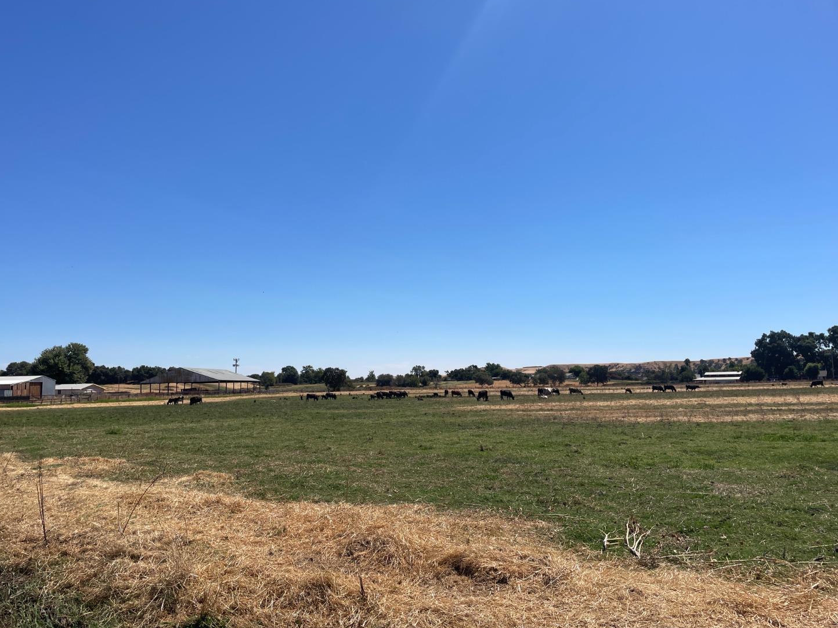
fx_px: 654
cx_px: 412
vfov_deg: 51.4
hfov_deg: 65.3
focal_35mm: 27
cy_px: 319
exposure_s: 1/6135
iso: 32
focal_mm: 4.2
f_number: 1.6
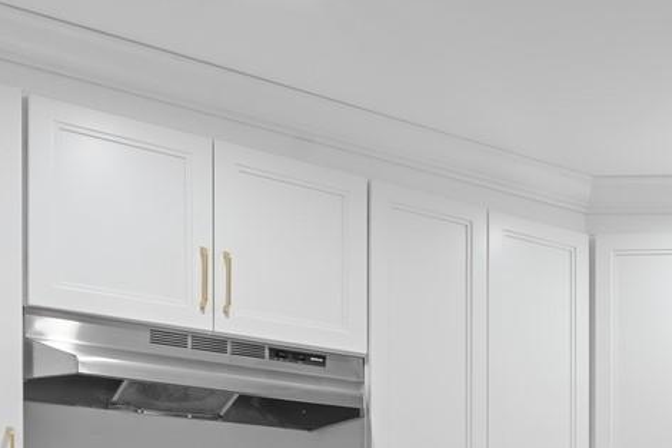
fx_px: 1138
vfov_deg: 19.6
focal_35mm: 61
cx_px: 742
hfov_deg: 29.6
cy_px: 652
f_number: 10
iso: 400
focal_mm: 14
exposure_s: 1/3
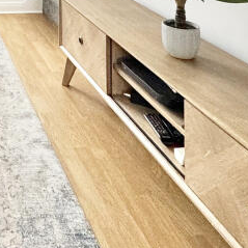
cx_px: -63
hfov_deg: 27.5
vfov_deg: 25.2
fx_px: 430
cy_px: -115
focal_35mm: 53
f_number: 2.2
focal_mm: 2.22
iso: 200
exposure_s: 1/99
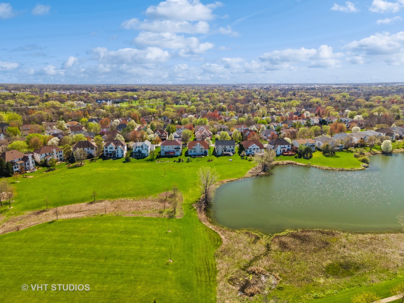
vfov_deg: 56.8
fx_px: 280
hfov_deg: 71.6
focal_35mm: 24
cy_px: 152
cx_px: 202
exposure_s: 1/240
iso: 100
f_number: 2.8
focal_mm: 4.5
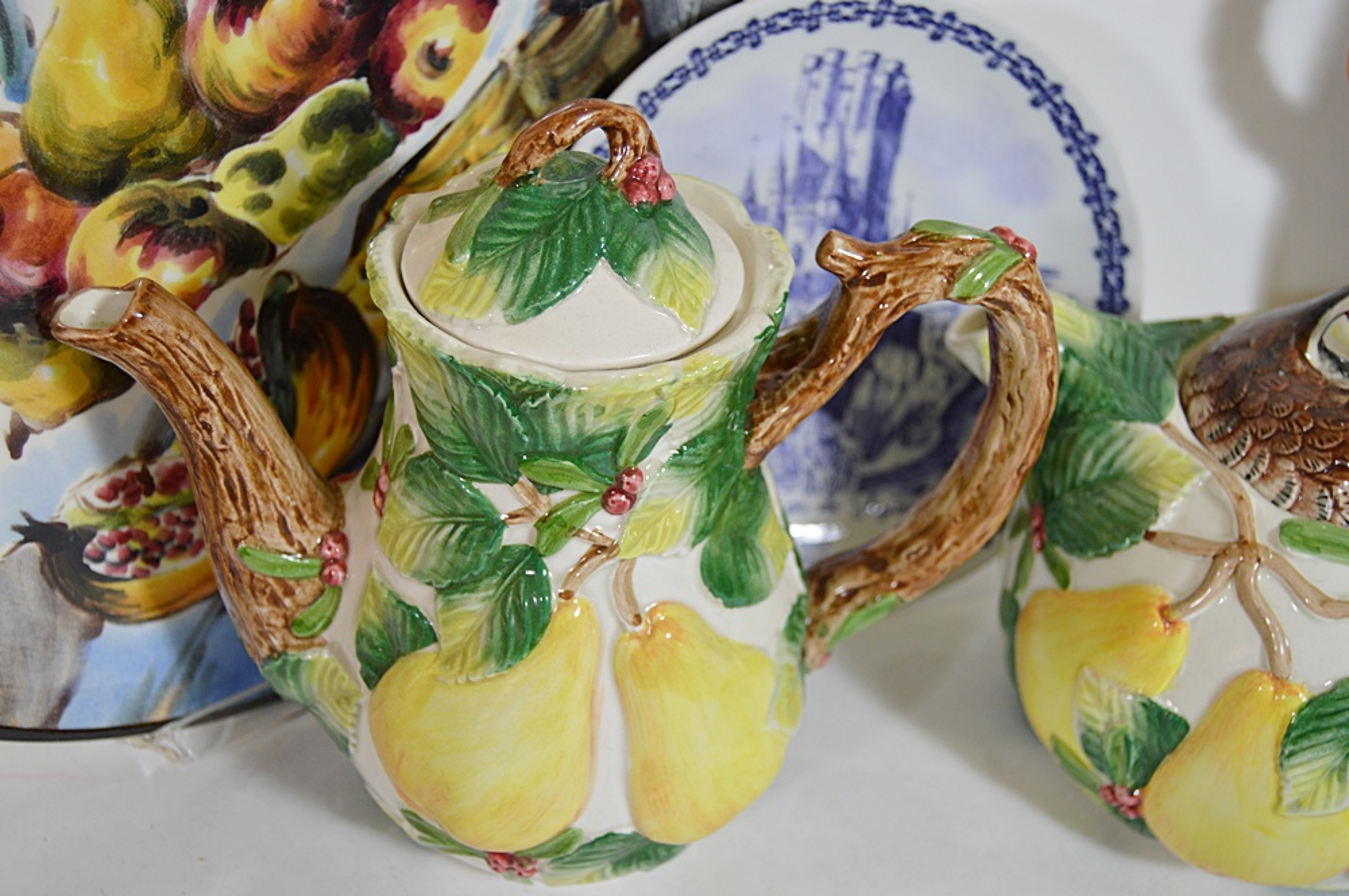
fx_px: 1573
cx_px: 674
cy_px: 448
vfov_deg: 31.8
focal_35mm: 42
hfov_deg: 46.4
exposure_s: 1/60
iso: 400
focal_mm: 28
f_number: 4
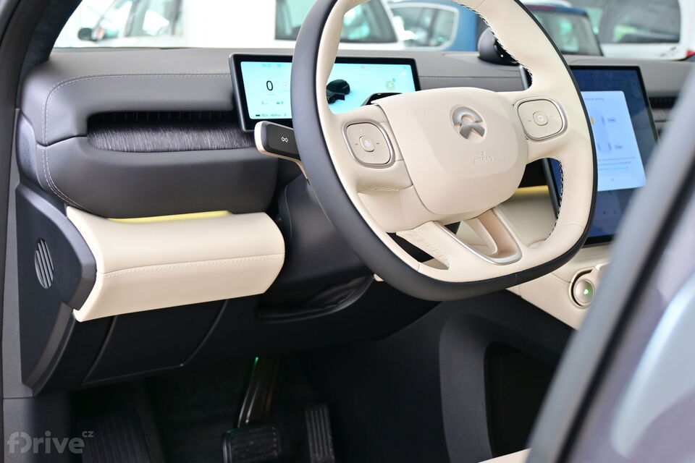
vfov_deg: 29.9
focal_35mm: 45
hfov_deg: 43.6
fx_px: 869
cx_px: 348
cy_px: 232
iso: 400
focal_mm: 30
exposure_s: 1/13
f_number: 4.8
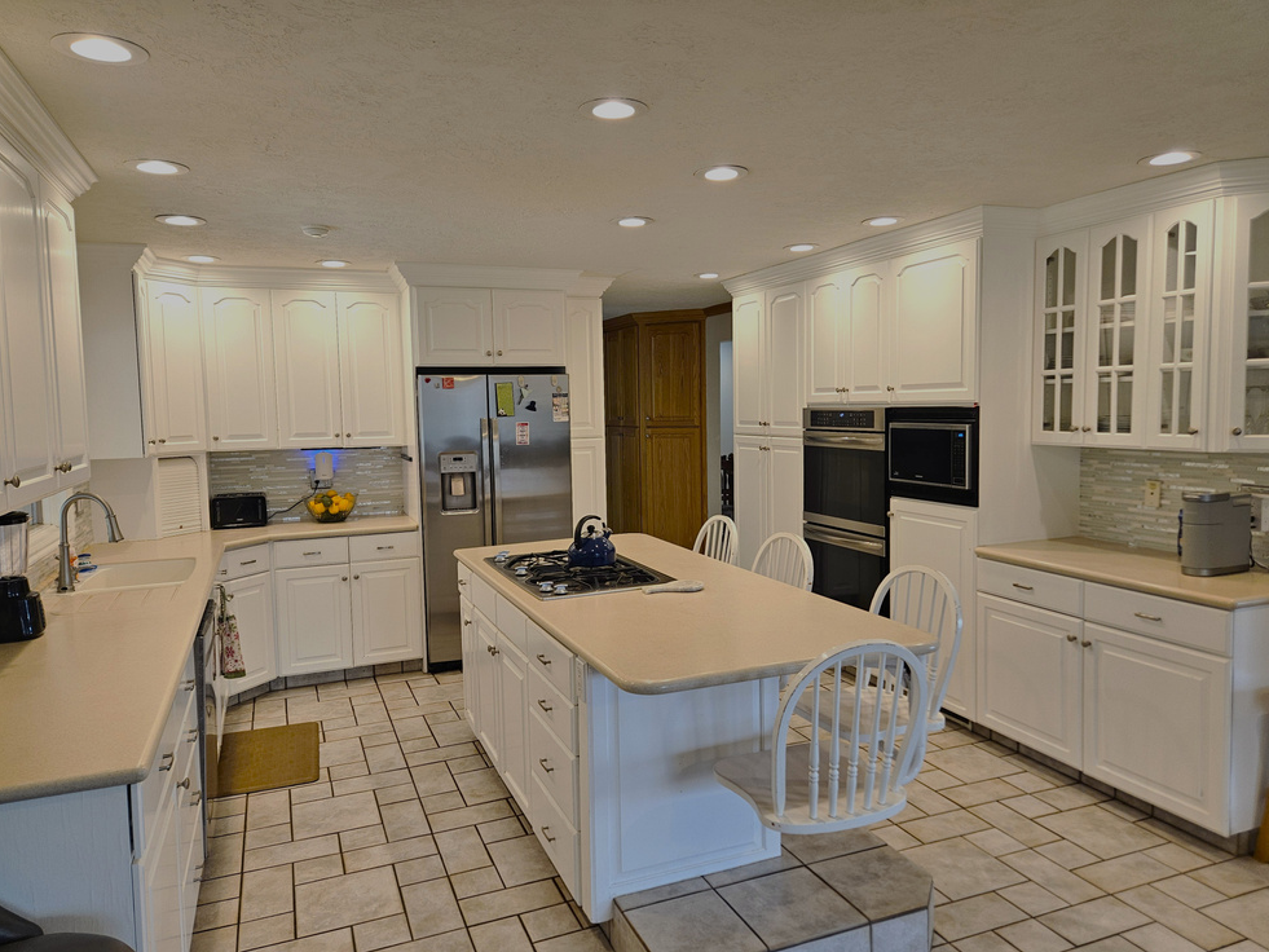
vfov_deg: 56.8
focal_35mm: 24
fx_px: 880
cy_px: 466
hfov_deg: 71.6
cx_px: 627
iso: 125
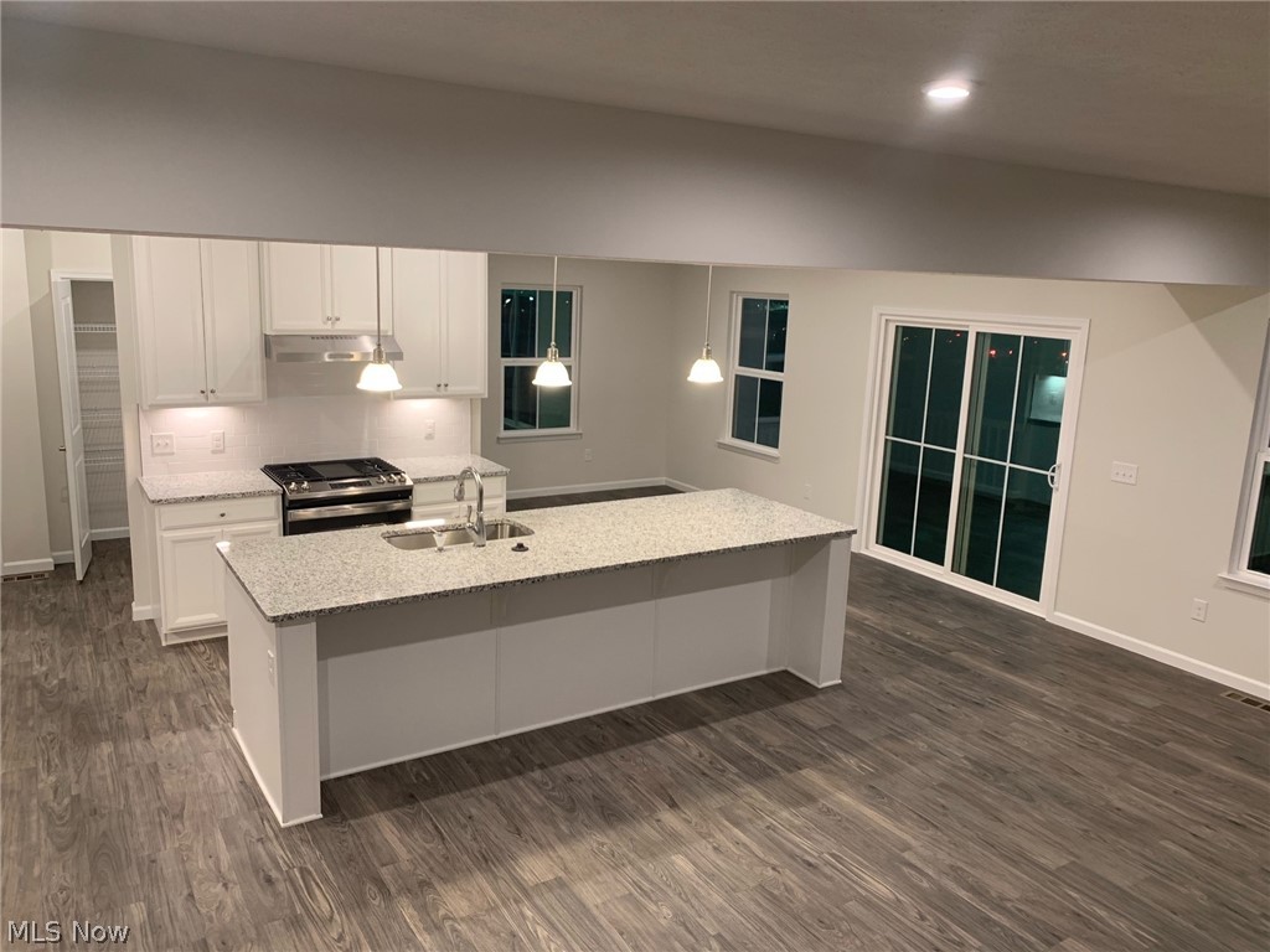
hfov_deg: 67.3
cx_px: 635
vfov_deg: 53.1
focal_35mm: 26
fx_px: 954
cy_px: 476
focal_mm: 4.25
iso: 125
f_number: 1.8
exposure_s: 1/60
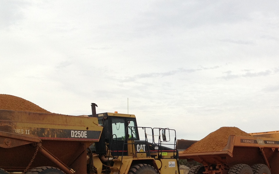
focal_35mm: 74
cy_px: 156
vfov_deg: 17.4
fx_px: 563
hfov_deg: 27.4
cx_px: 215
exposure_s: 1/975
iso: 50
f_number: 2.4
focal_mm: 4.28
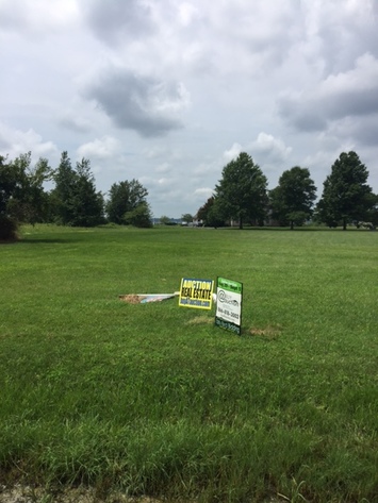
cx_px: 189
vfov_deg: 61.6
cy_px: 252
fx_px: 422
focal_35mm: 29
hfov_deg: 48.2
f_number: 2.2
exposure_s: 1/3049
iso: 32
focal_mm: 4.15
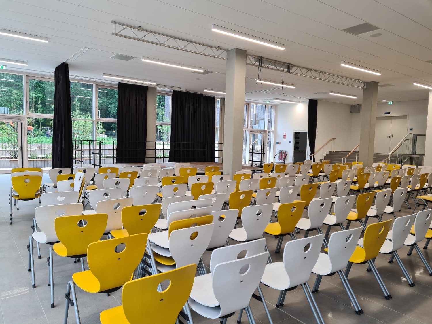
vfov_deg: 53.1
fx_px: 324
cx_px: 216
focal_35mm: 26
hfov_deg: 67.3
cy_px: 162
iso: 64
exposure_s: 1/50
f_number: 1.8
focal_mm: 5.4
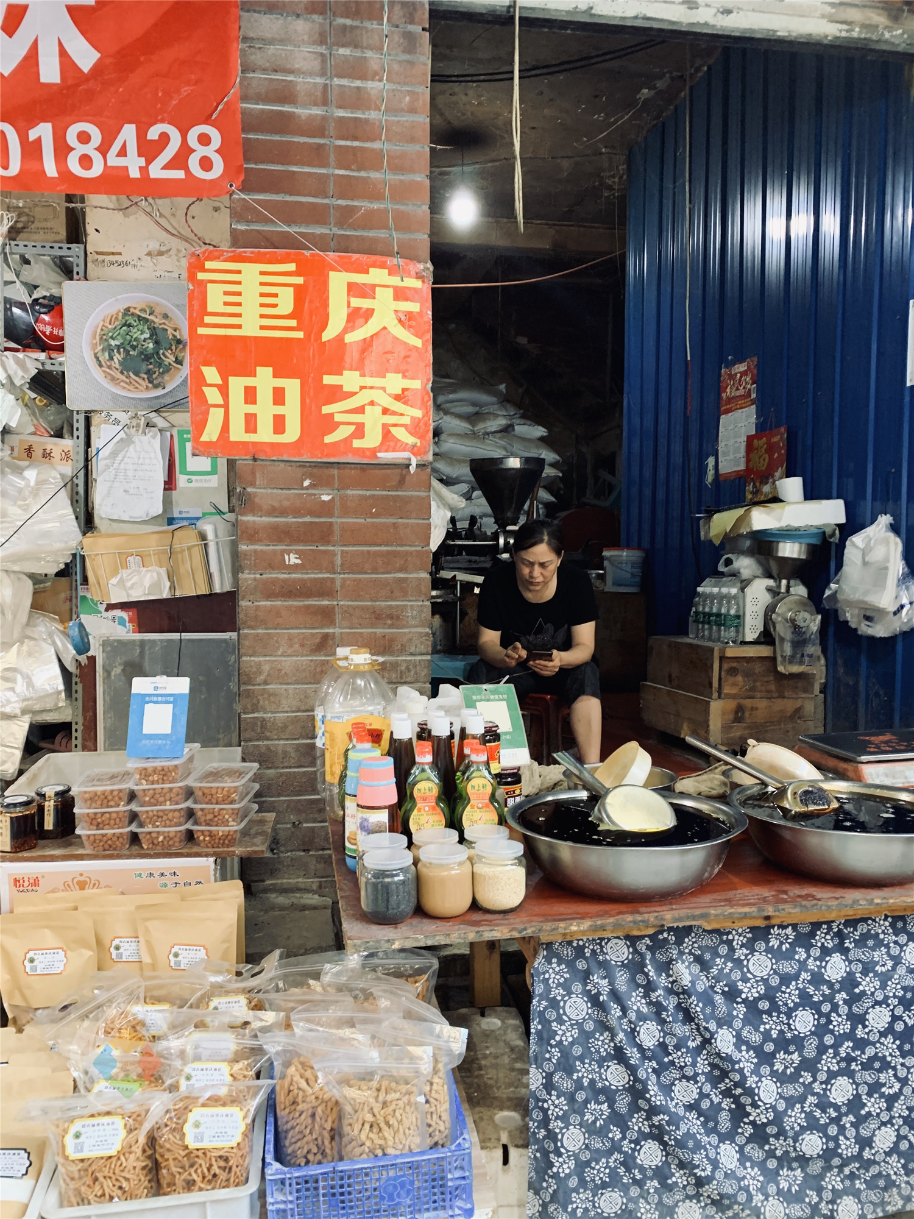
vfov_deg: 67.3
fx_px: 915
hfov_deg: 53.1
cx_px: 457
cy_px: 610
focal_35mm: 26
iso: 250
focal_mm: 4.25
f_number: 1.8
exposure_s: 1/60
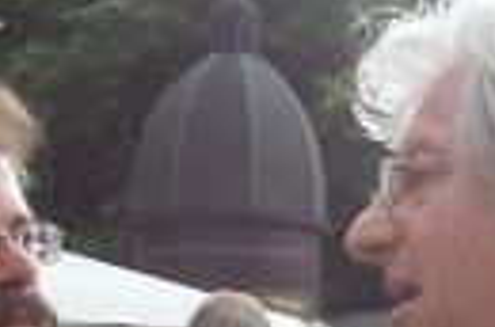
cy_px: 348
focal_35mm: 118
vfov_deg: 11.4
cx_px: 244
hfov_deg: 17.4
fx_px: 1619
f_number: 2.7
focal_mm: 5.6
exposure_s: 1/250
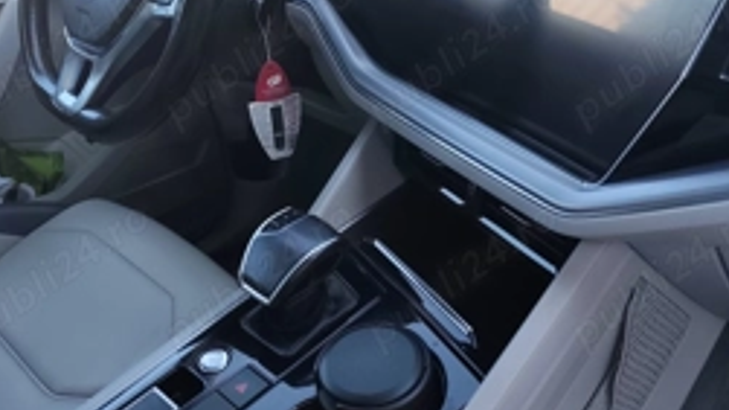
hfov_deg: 50.5
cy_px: 102
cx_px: 360
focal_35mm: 40
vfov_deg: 29.2
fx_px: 773
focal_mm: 6.19
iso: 50
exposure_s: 1/109
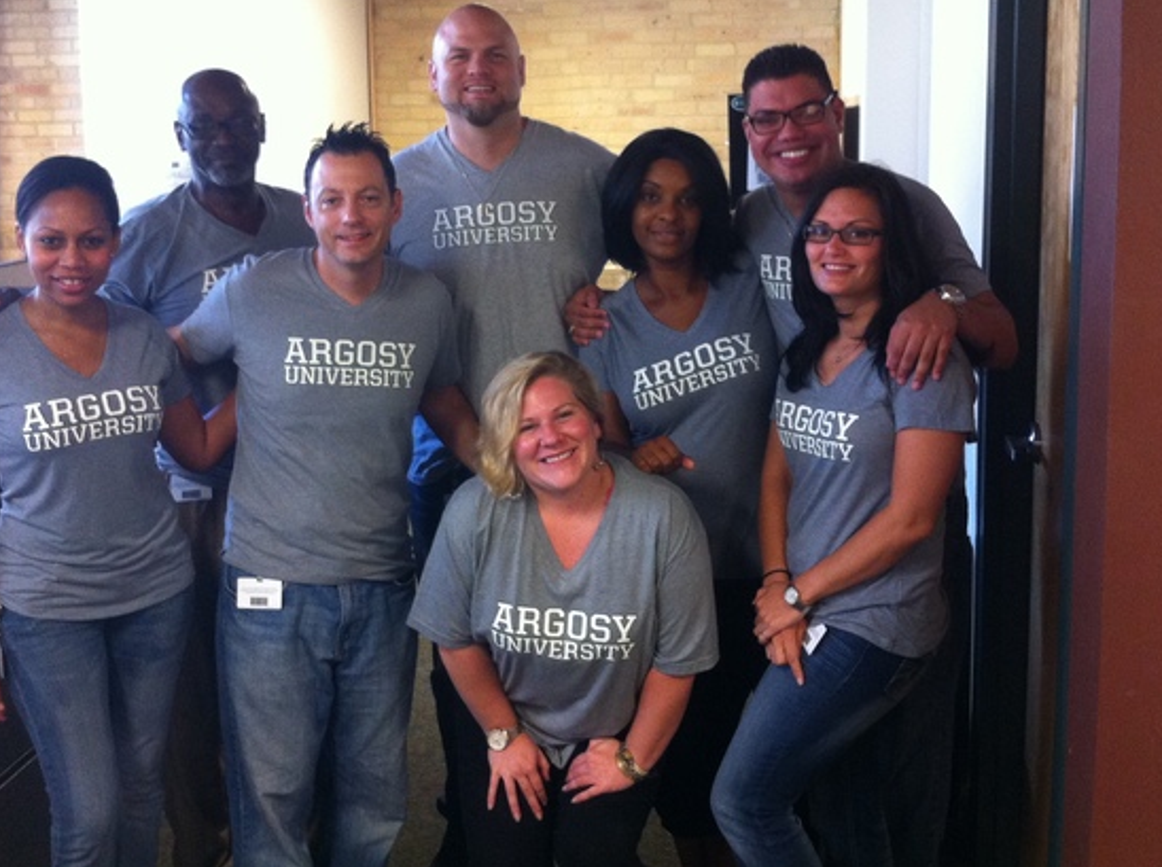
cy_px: 312
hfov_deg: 41.3
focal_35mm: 46
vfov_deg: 31.3
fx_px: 1541
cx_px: 589
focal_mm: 3.85
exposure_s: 1/17
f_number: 2.8
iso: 200
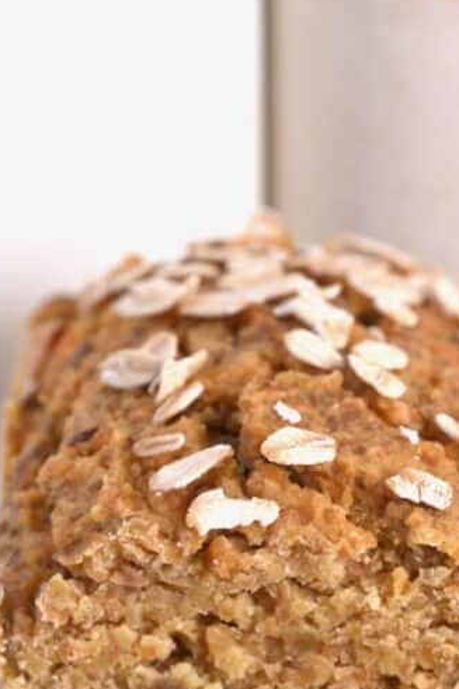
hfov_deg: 6.3
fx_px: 4191
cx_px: 284
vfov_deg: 9.3
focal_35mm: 219
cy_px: 710
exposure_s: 1/3
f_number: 13
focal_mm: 105
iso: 64
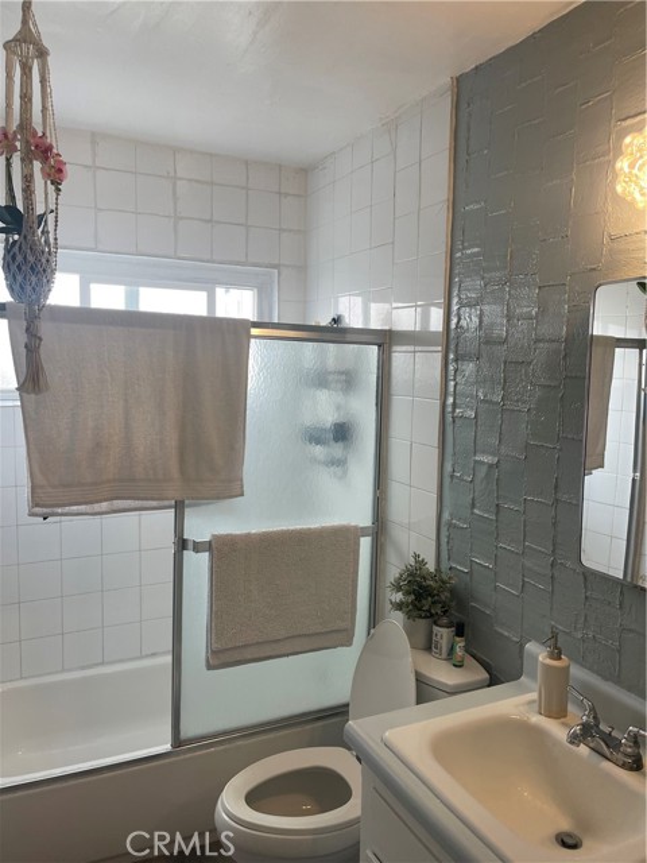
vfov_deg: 67.3
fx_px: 648
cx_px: 324
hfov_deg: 53.1
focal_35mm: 26
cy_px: 432
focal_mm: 5.1
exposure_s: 1/120
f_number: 1.6
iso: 64
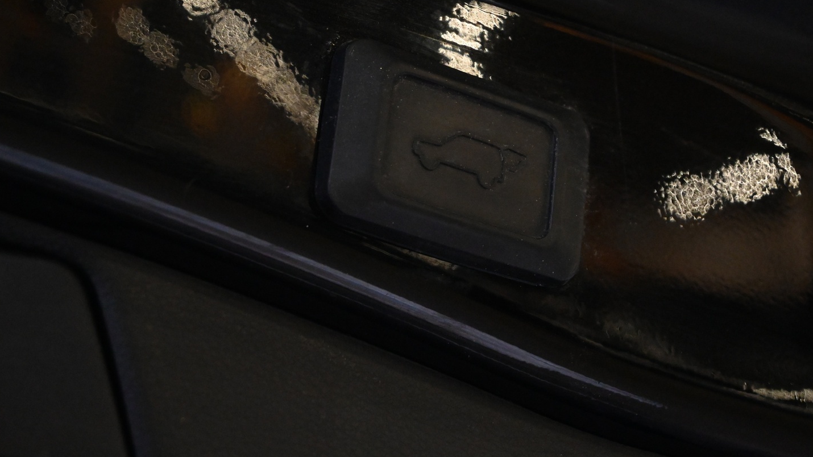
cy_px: 160
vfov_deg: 13.6
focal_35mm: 89
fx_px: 1918
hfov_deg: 23.9
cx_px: 453
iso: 5000
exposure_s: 1/80
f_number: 6.3
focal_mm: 50
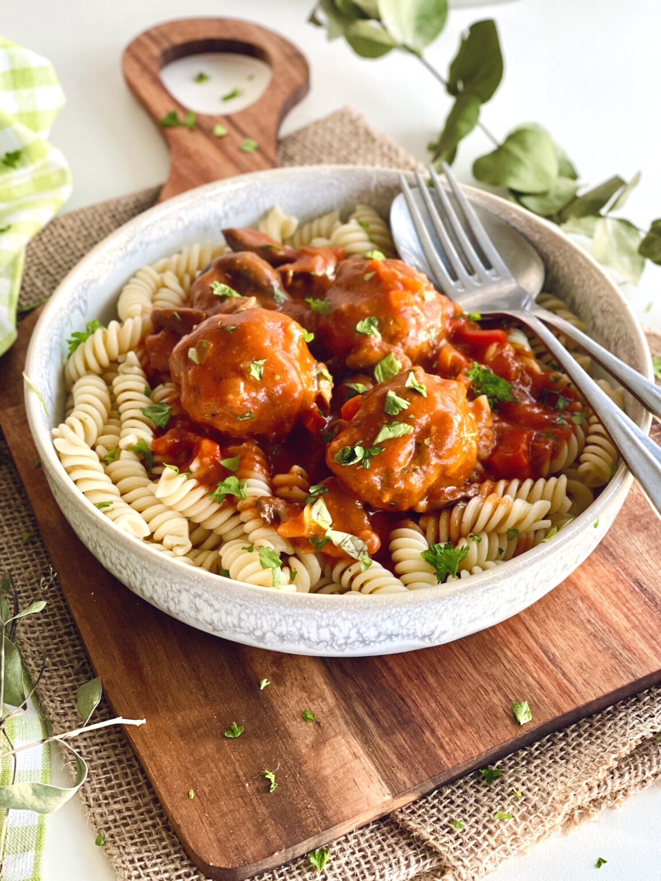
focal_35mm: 64
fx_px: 1629
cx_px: 330
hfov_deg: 22.9
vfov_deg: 30.3
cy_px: 440
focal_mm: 7.5
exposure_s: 1/105
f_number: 2.2
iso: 250
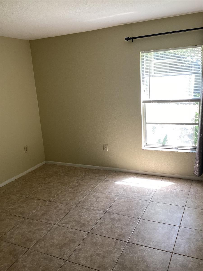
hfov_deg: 45.4
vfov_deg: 58.4
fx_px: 242
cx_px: 102
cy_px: 136
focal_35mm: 31
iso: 80
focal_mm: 3.3
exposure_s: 1/120
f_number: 2.4
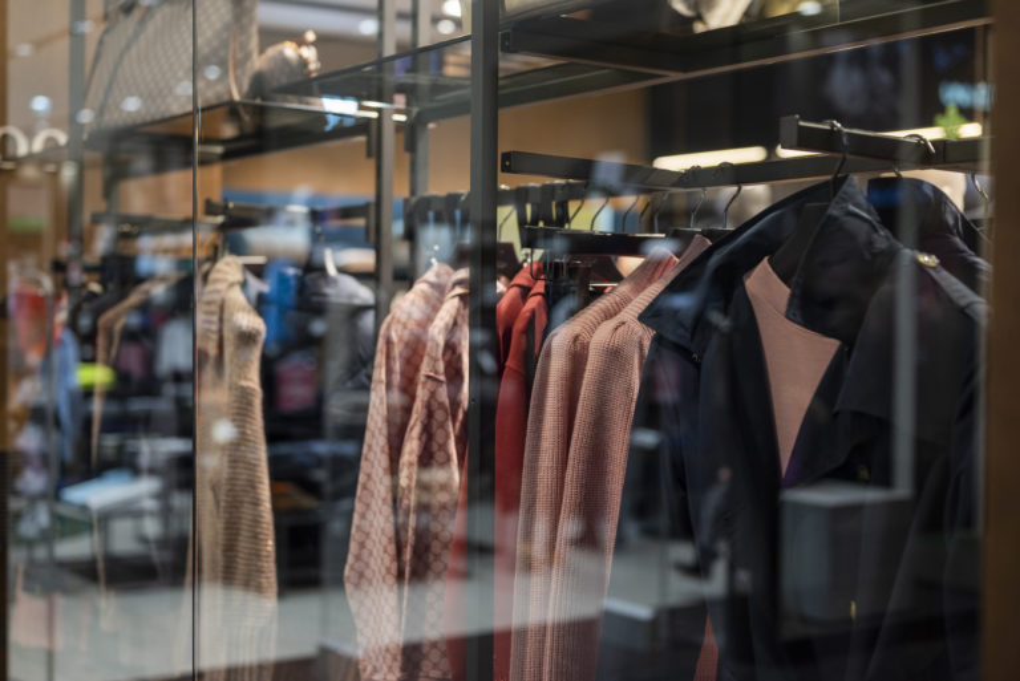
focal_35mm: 50
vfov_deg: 27.0
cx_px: 510
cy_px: 340
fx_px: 1417
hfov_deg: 39.6
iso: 500
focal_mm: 50
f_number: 2.5
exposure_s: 1/160
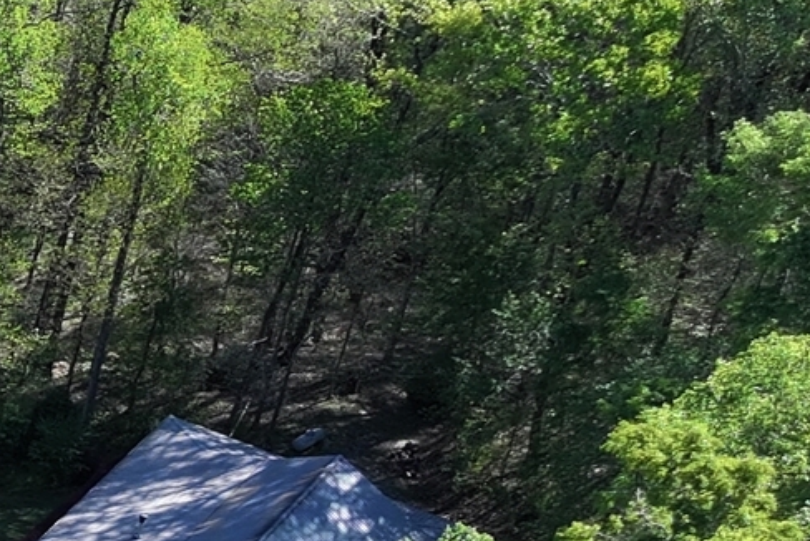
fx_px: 3534
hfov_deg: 11.1
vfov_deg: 8.6
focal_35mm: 157
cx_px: -1105
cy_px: 700
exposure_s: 1/800
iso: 100
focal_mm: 12.29
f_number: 2.8
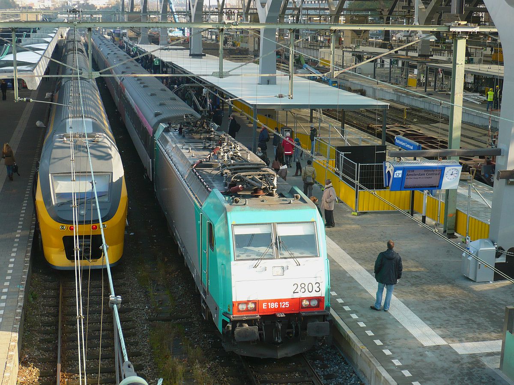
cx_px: 257
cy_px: 192
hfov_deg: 32.2
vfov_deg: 24.4
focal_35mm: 60
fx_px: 891
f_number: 3.7
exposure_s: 1/125
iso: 100
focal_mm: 9.9
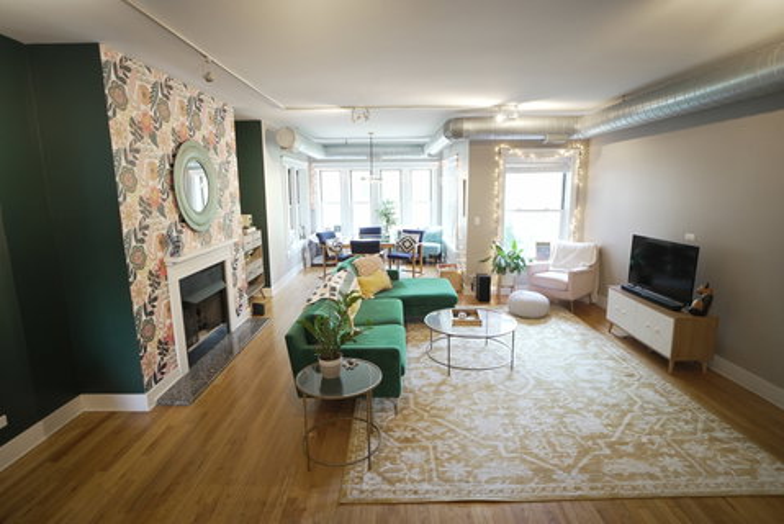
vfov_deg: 67.5
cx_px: 392
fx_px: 392
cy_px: 262
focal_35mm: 18
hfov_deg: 90.0
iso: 3200
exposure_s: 1/125
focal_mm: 18
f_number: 2.8
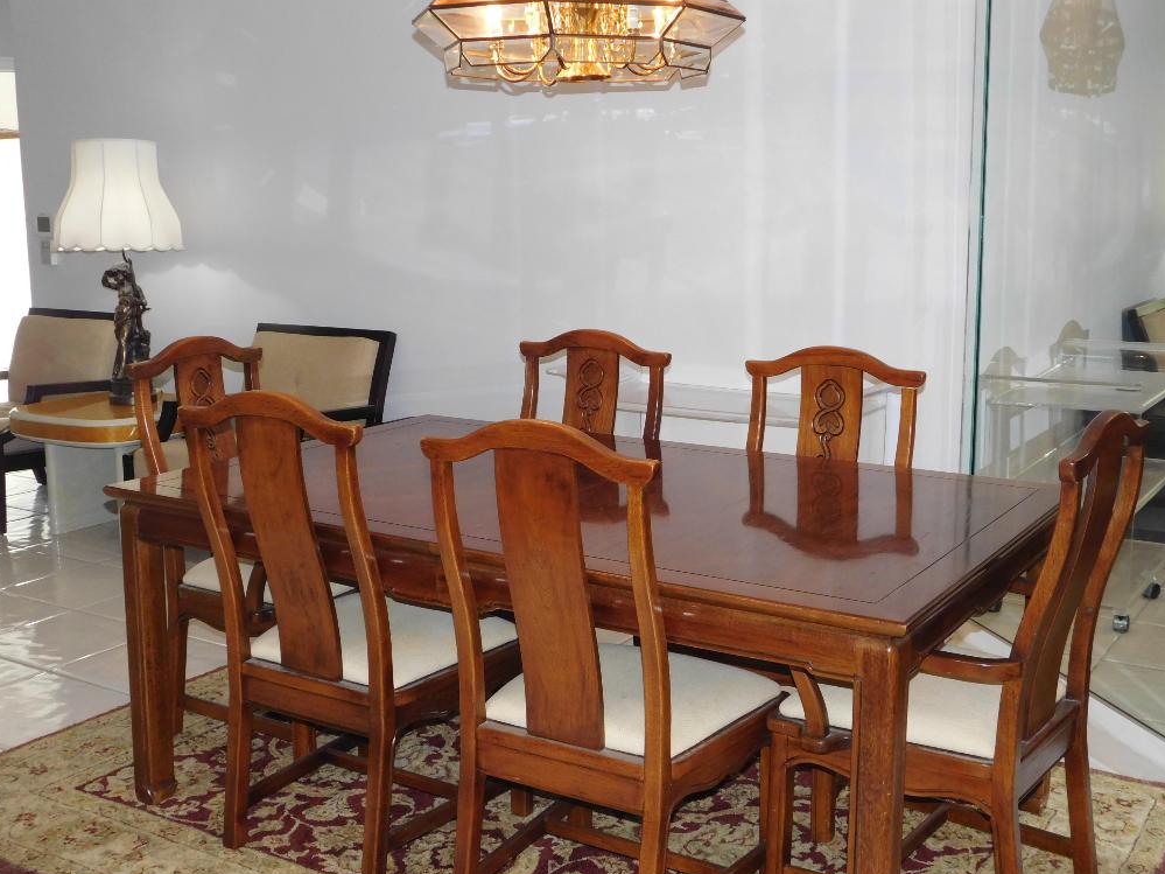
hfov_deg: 45.8
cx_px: 589
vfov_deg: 35.1
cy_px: 439
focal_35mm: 41
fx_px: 1380
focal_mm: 7.1
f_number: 3.6
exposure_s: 1/30
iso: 250
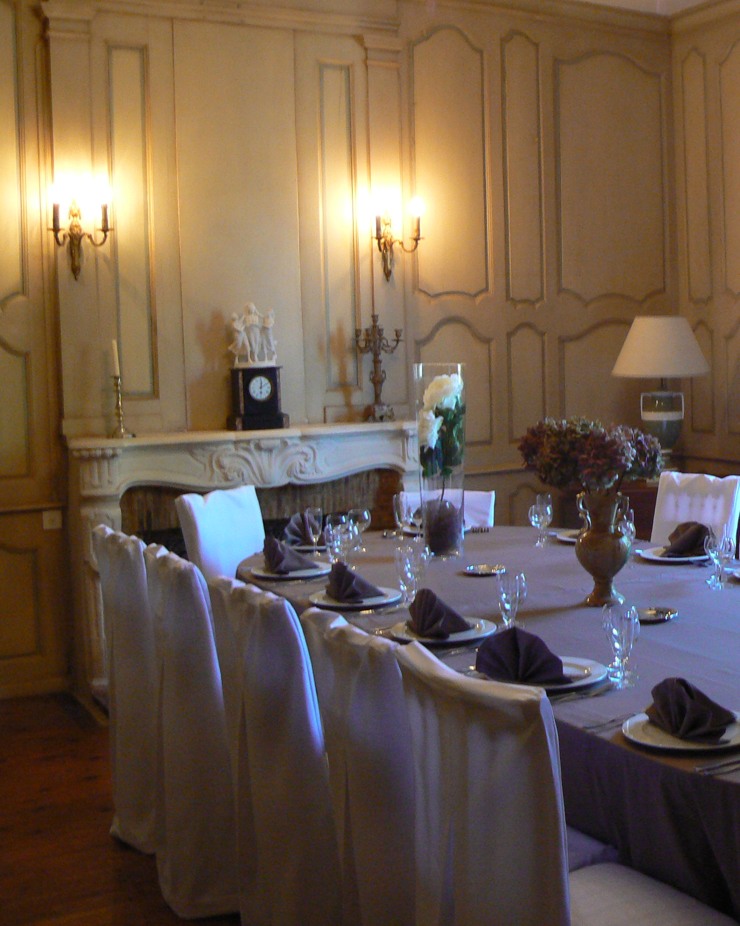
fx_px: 1287
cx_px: 583
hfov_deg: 31.3
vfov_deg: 39.5
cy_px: 462
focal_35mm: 47
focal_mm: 6
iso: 200
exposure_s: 1/20
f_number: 2.8
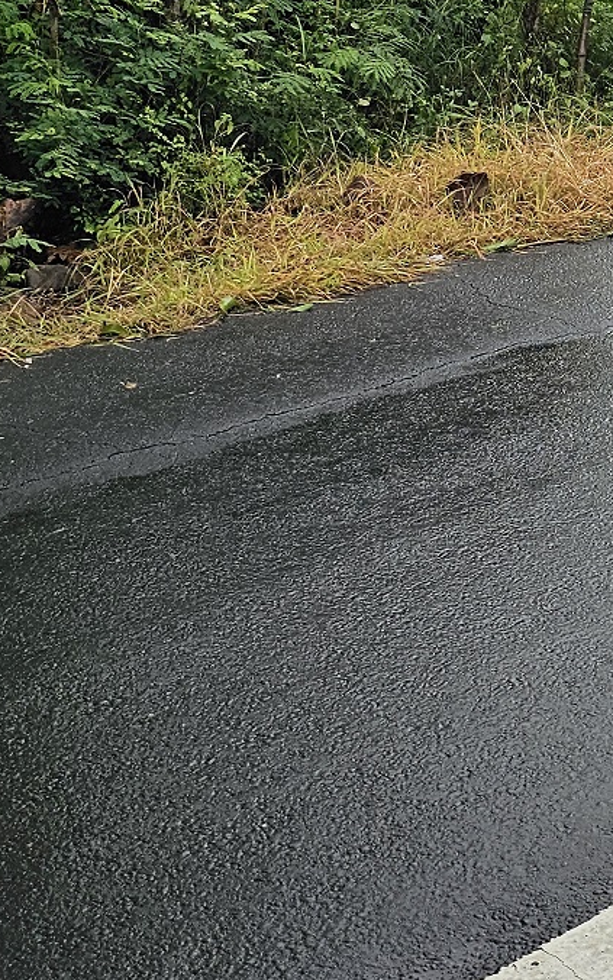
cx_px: 756
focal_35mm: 72
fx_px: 1925
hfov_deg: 17.2
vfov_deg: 26.8
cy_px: -36
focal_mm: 6.3
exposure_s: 1/204
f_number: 1.7
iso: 20
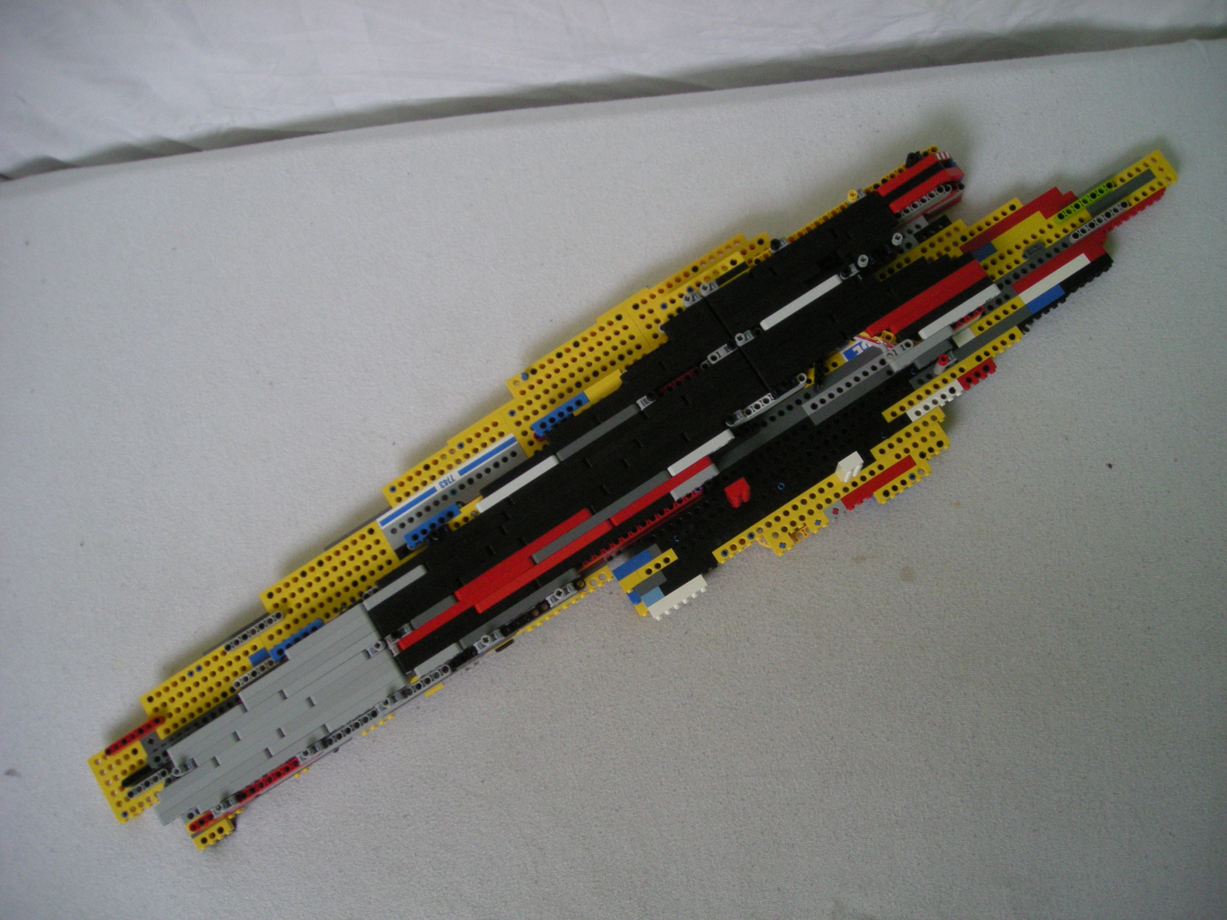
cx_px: 614
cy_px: 460
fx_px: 1241
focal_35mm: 35
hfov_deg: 52.6
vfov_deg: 40.7
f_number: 2.8
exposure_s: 1/52.5
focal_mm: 5.7
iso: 267
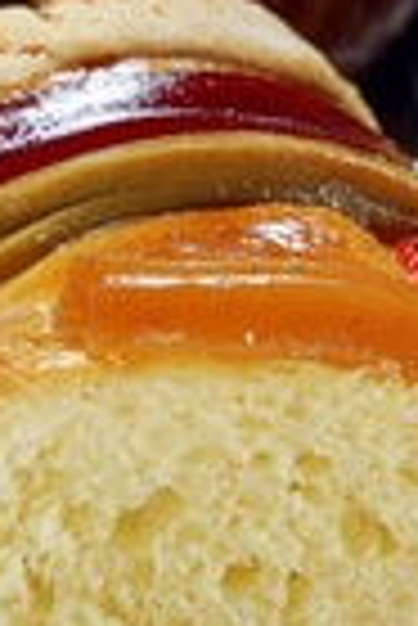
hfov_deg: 4.3
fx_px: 5559
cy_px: 115
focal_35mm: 320
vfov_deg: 6.4
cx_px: 231
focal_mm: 70
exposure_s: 1/60
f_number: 8
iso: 100
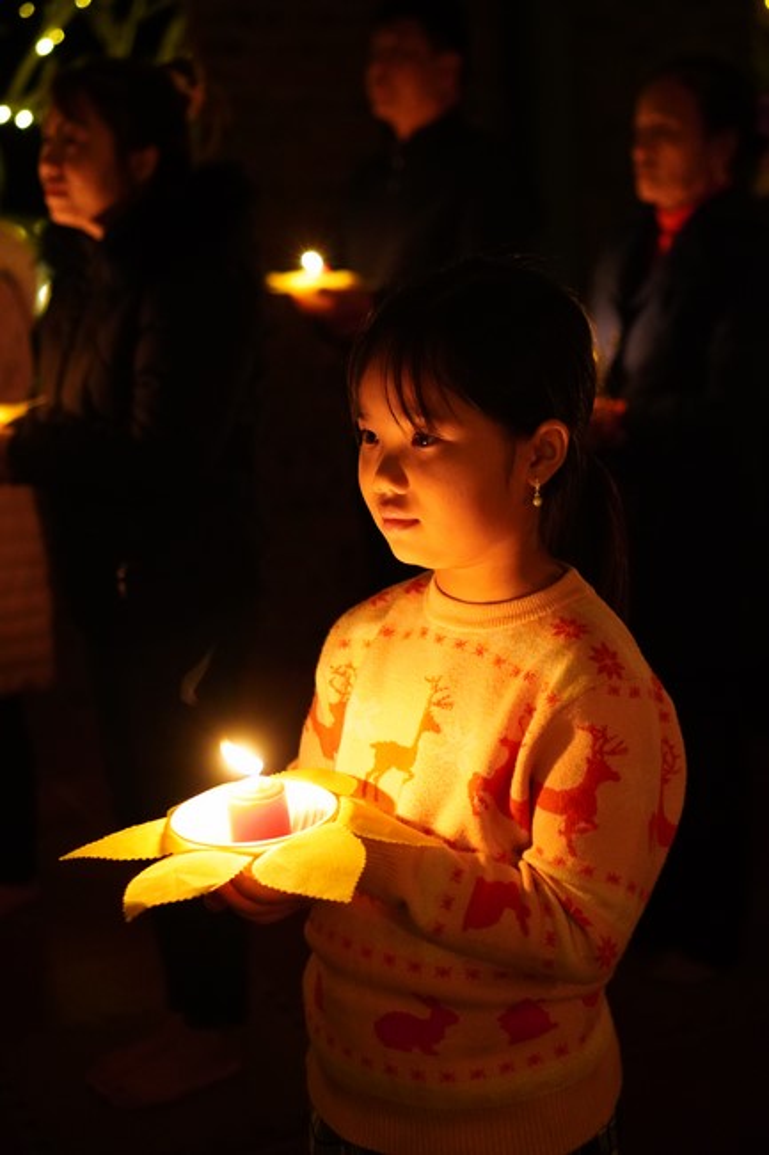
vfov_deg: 37.9
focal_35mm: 52
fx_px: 1683
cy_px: 578
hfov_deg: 25.7
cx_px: 384
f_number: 2.2
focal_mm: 35
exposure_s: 1/50
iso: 3200
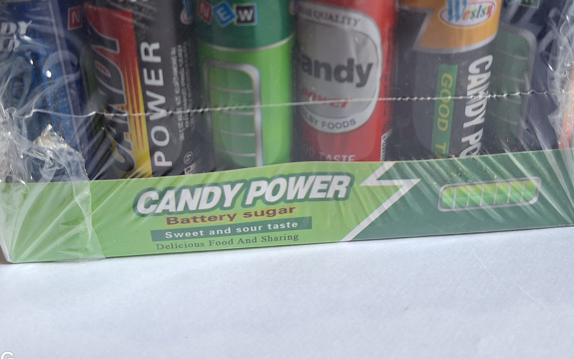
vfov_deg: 31.9
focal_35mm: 39
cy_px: 69
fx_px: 610
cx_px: 292
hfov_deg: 50.4
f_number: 1.8
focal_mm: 5.54
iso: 100
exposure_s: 1/50
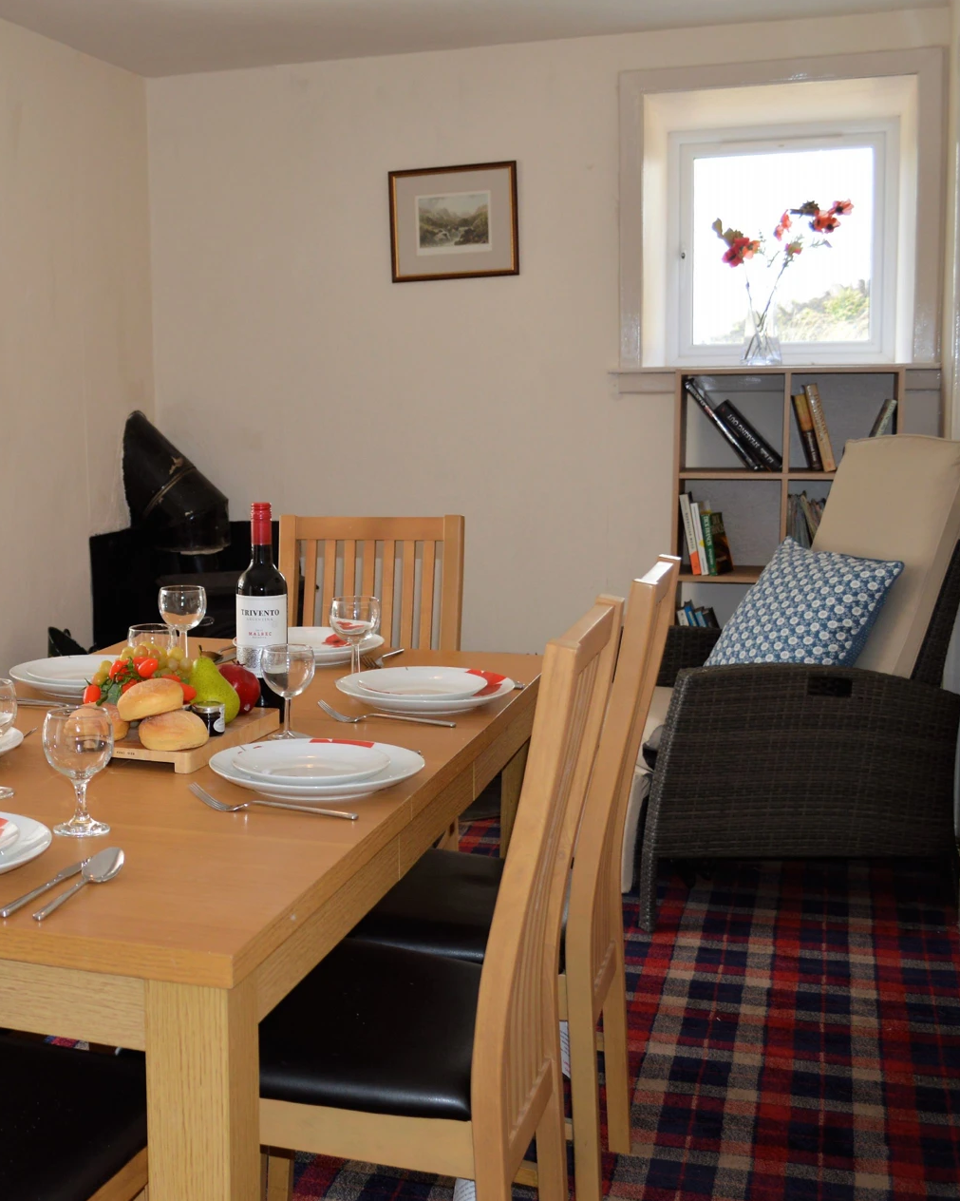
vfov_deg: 39.5
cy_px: 602
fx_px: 1669
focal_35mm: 47
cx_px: 101
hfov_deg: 30.7
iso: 280
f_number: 4
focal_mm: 22
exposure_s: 1/125
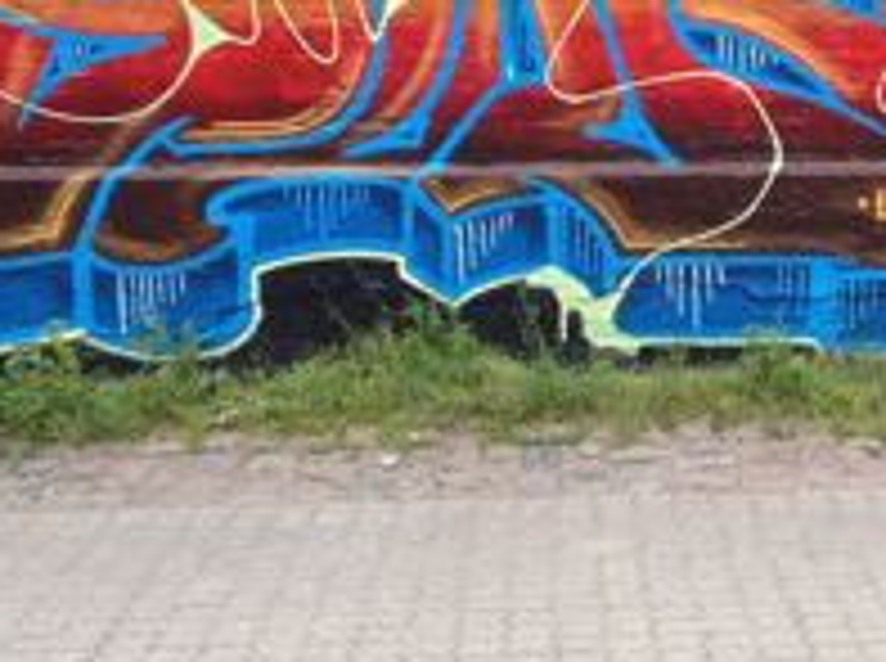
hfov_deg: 21.8
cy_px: 232
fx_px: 2274
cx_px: 715
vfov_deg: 16.5
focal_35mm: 89
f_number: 2.4
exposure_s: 1/442
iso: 64
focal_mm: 4.28
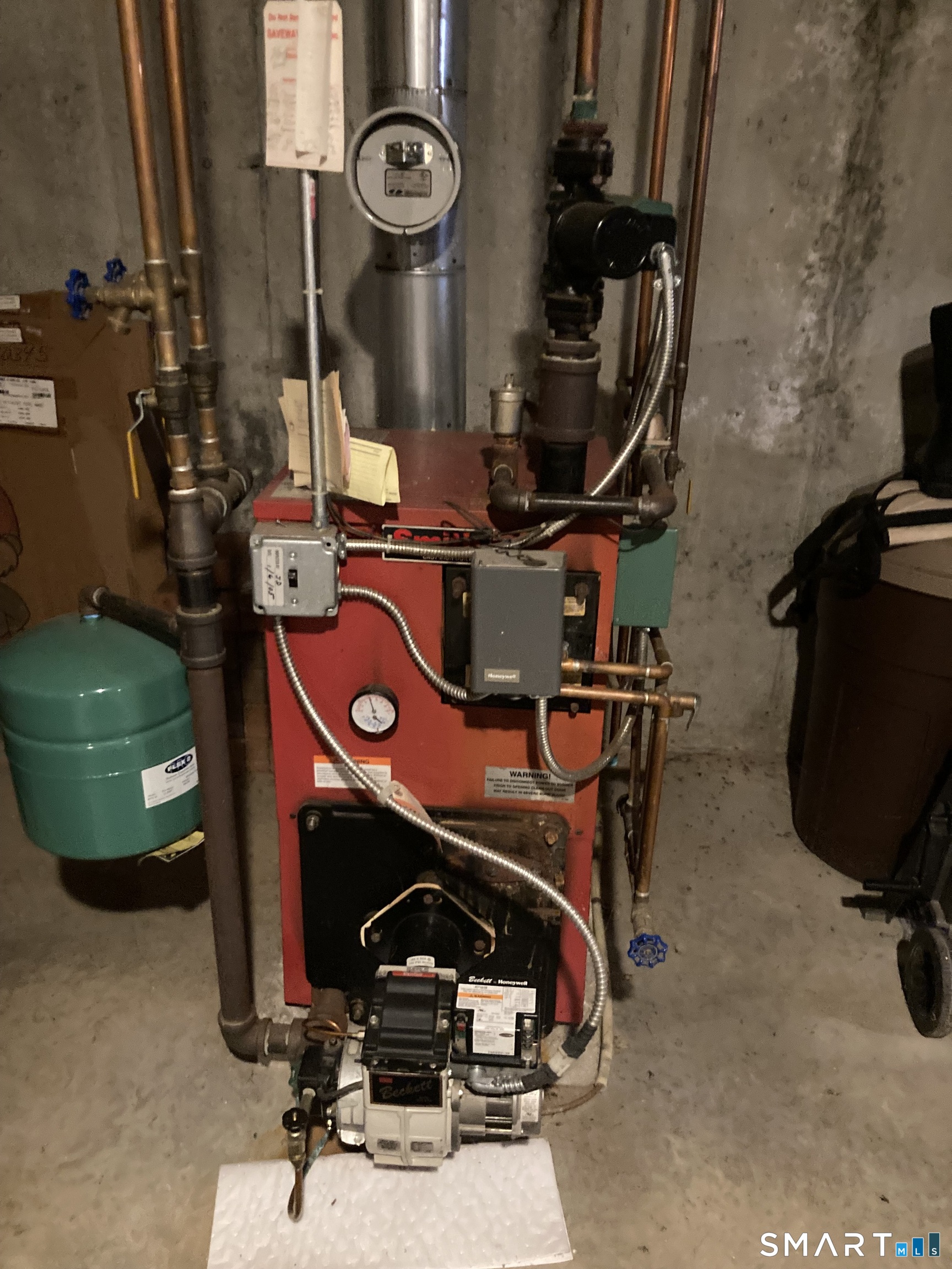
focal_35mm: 28
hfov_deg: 49.7
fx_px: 1027
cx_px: 476
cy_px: 634
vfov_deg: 63.4
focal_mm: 3.99
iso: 640
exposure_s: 1/20
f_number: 1.8
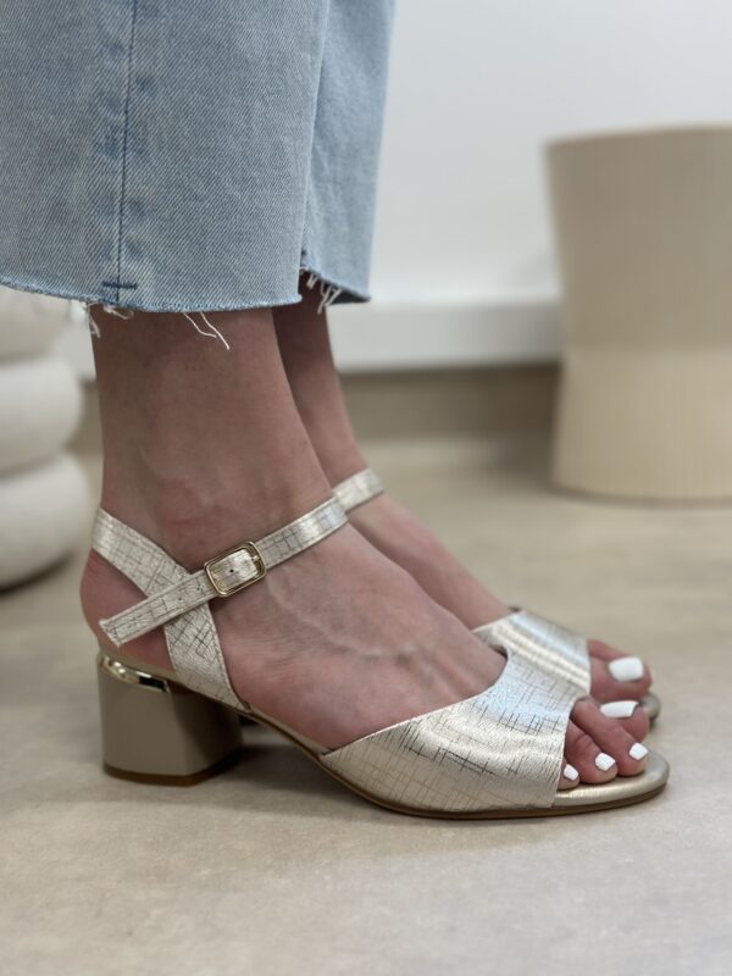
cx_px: 366
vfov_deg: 39.7
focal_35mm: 48
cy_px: 488
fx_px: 1353
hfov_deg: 30.3
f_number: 1.78
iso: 125
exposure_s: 1/100
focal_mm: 6.86
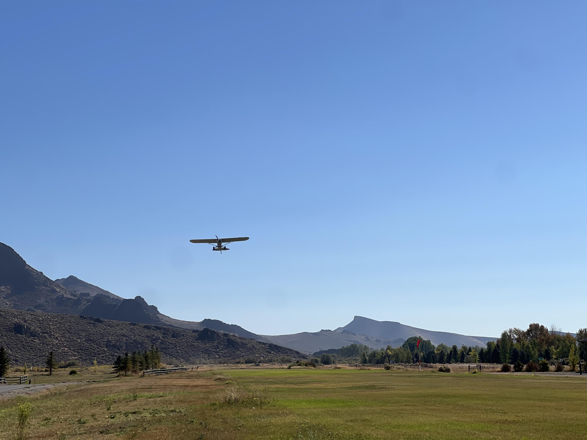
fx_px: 1306
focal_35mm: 77
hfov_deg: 25.3
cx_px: 294
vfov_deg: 19.1
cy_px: 220
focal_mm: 9
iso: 32
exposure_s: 1/2273
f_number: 2.8
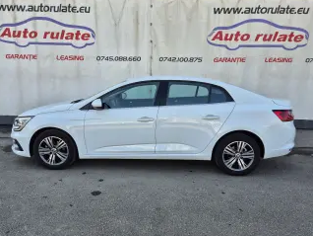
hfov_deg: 67.3
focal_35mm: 26
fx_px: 235
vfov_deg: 53.1
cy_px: 128
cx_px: 153
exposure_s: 1/419
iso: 25
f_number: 1.8
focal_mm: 5.4
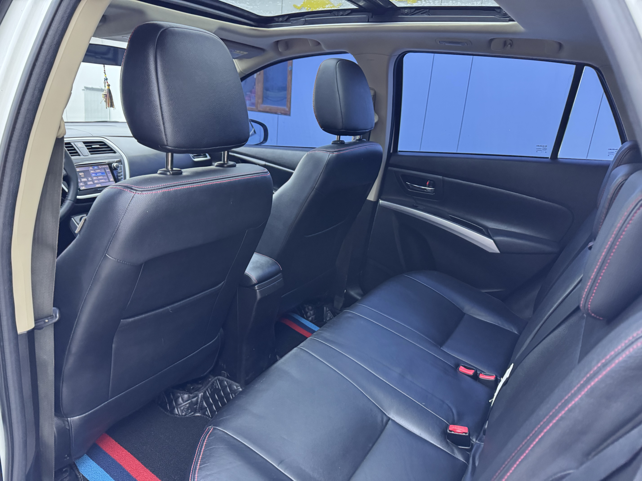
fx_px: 445
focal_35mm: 24
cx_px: 321
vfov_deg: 56.8
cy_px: 240
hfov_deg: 71.6
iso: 400
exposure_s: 1/50
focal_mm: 6.76
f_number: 1.78
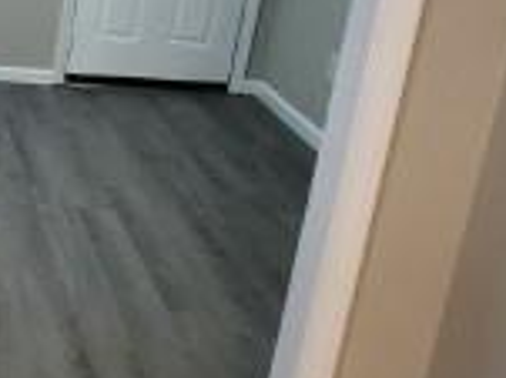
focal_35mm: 55
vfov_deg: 25.7
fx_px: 803
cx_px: -312
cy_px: 43
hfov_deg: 24.3
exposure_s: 1/30
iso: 400
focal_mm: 2.2
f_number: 2.2
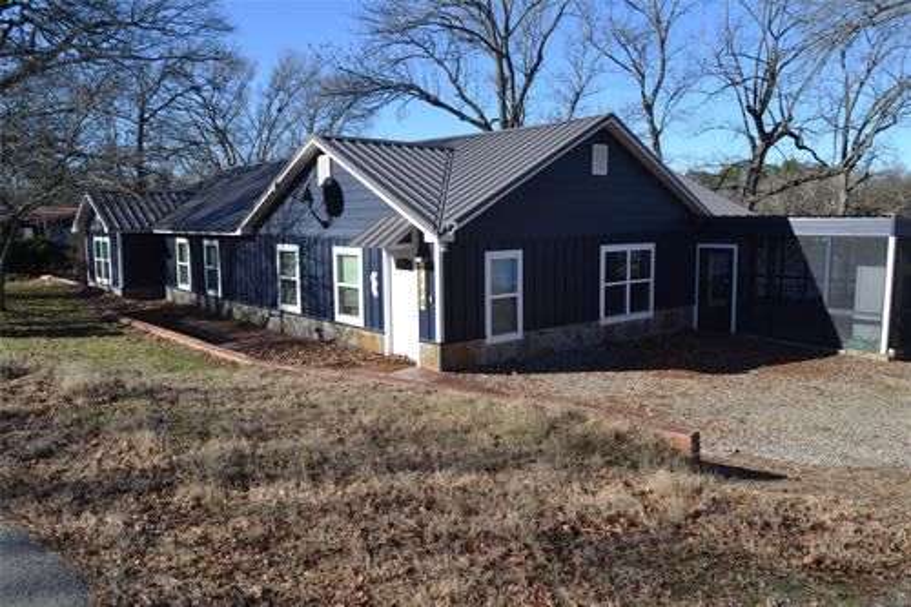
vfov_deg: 47.9
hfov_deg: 67.4
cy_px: 304
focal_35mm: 27
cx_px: 456
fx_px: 683
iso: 100
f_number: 8
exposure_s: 1/250
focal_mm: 18
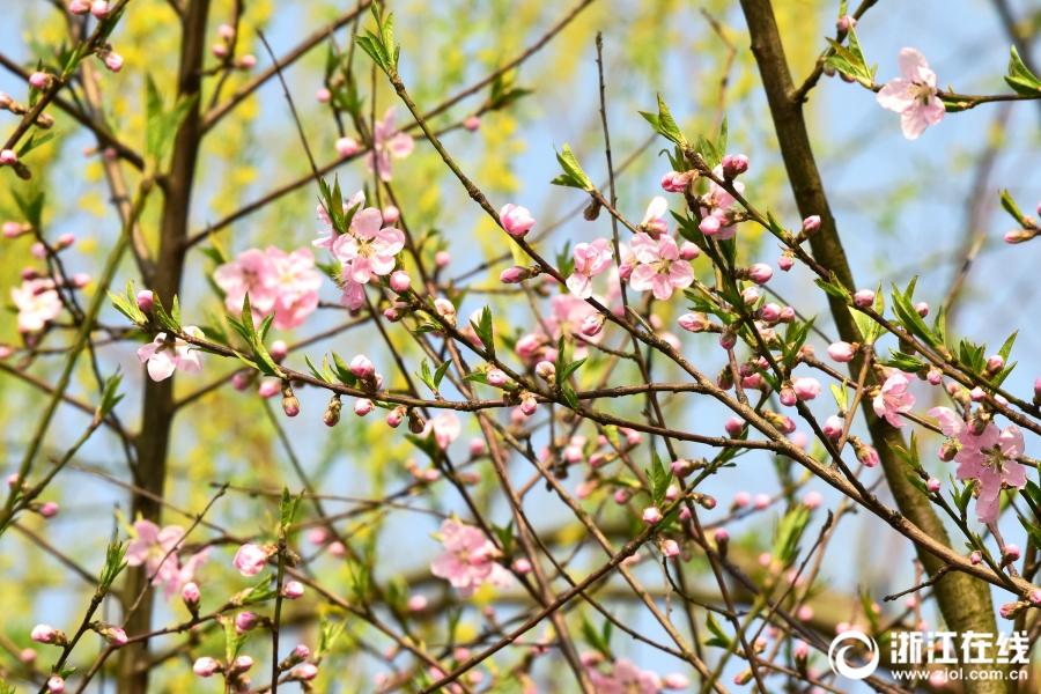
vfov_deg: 6.9
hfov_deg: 10.3
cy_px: 347
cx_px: 520
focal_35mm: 200
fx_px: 5783
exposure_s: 1/640
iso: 640
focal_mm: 200
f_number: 13
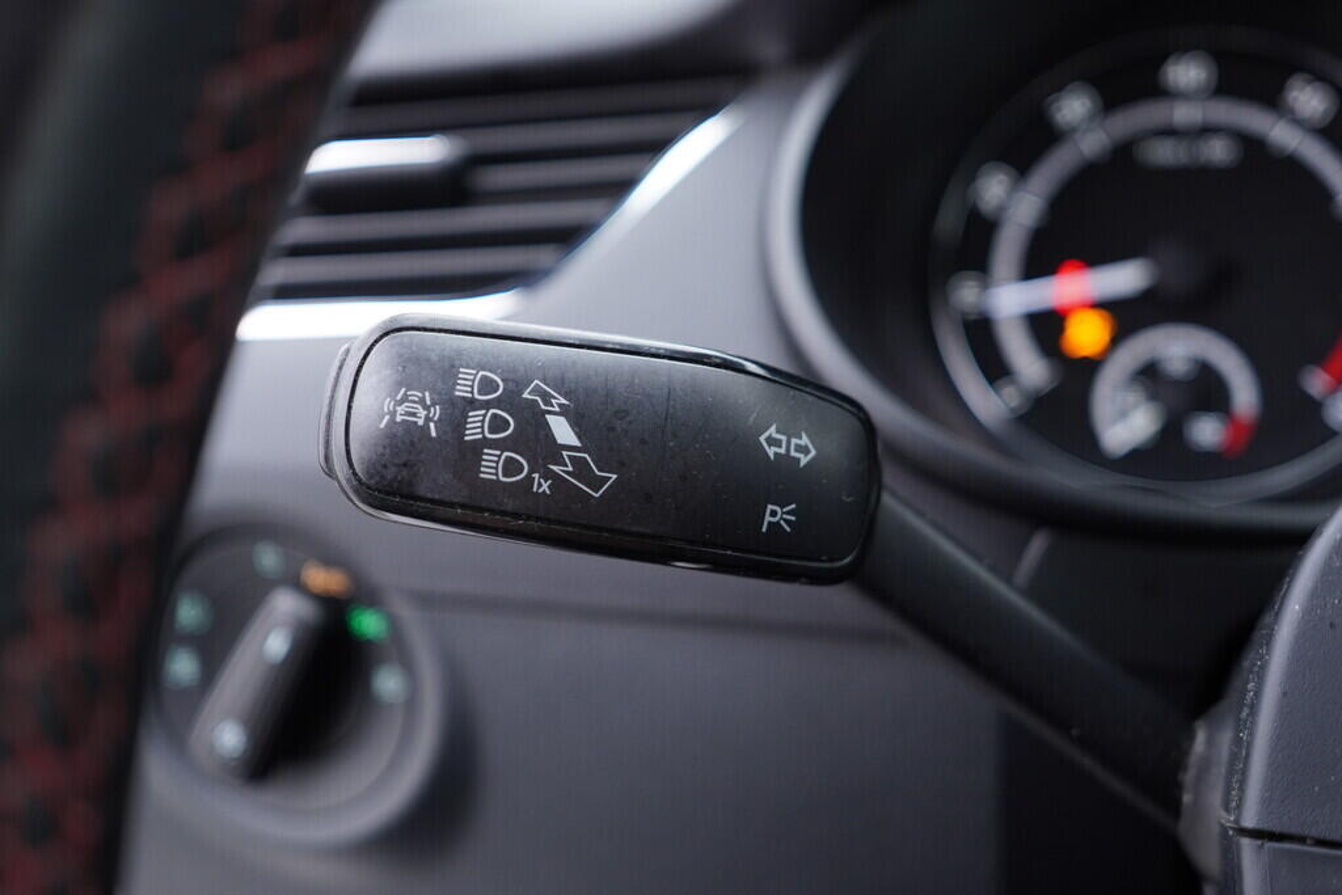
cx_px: 671
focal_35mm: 36
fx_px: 1342
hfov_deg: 53.1
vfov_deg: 36.9
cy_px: 448
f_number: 2.8
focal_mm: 24
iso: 250
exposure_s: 1/40
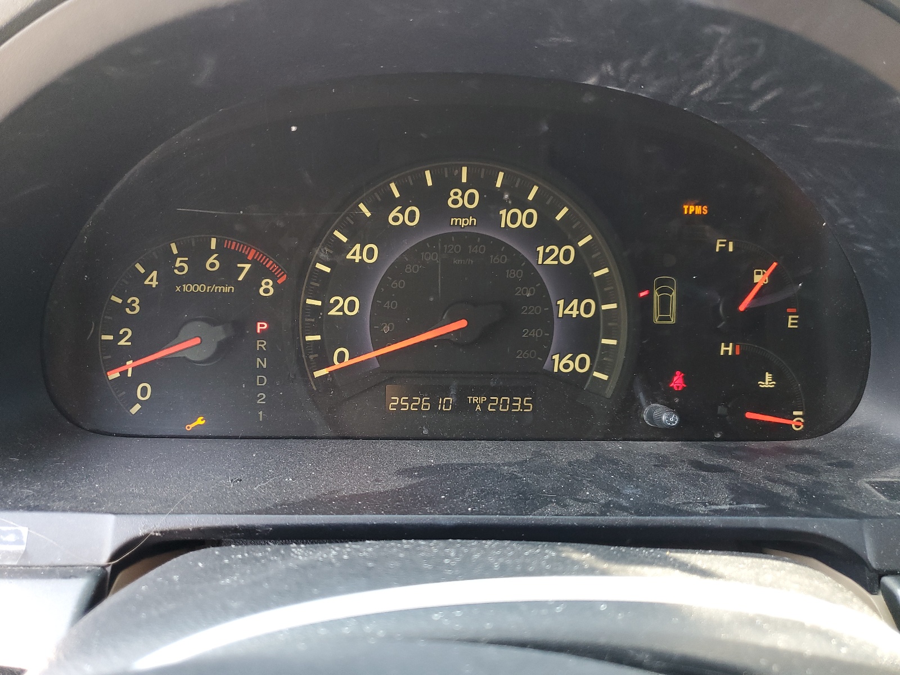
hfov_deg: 67.3
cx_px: 450
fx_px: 676
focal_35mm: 26
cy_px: 338
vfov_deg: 53.1
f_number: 1.5
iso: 90
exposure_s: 1/120
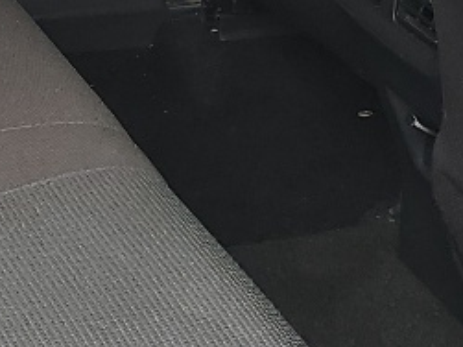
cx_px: -28
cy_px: 0
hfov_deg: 11.8
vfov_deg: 8.9
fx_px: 2219
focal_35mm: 166
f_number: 1.5
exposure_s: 1/213
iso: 50
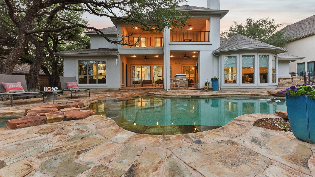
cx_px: 160
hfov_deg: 103.0
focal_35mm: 15
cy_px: 82
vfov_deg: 70.4
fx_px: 125
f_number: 8
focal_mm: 14
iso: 1400
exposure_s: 1/15
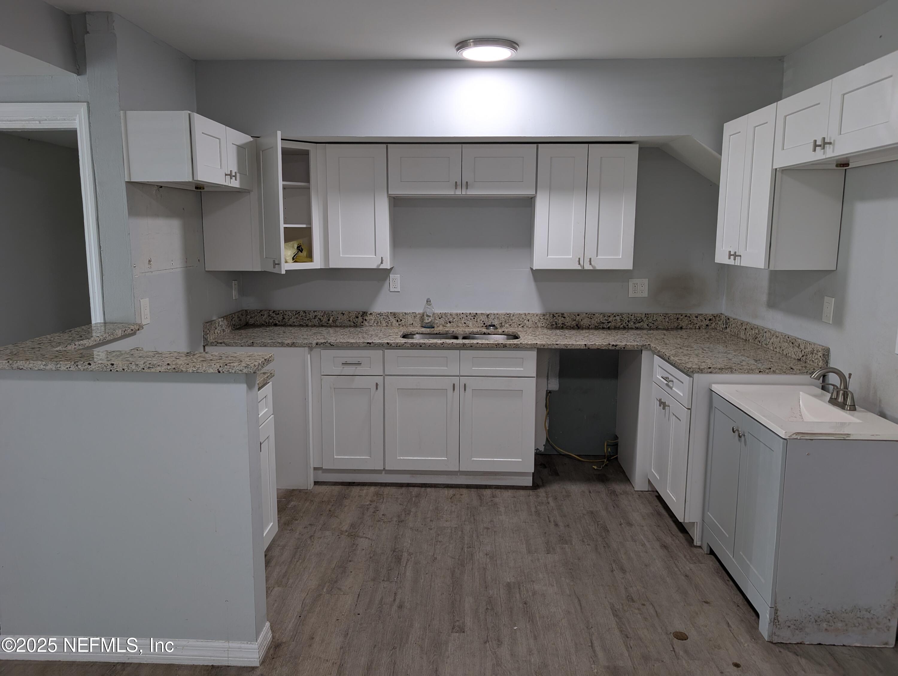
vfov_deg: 56.9
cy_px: 338
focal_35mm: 24
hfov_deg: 71.5
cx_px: 449
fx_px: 623
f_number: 1.68
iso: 89
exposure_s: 1/74.9
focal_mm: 6.9
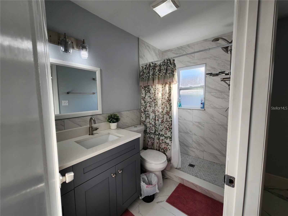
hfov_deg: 106.2
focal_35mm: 13
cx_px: 144
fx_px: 108
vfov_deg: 89.9
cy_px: 108
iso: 50
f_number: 2.2
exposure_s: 1/121
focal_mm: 2.2
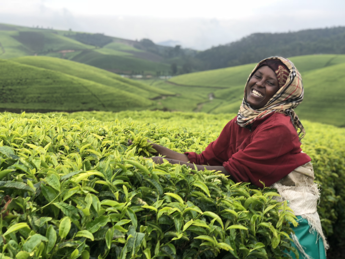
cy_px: 130
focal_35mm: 52
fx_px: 518
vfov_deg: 28.0
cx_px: 172
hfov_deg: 36.8
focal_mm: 6
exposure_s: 1/192
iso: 16
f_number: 2.4
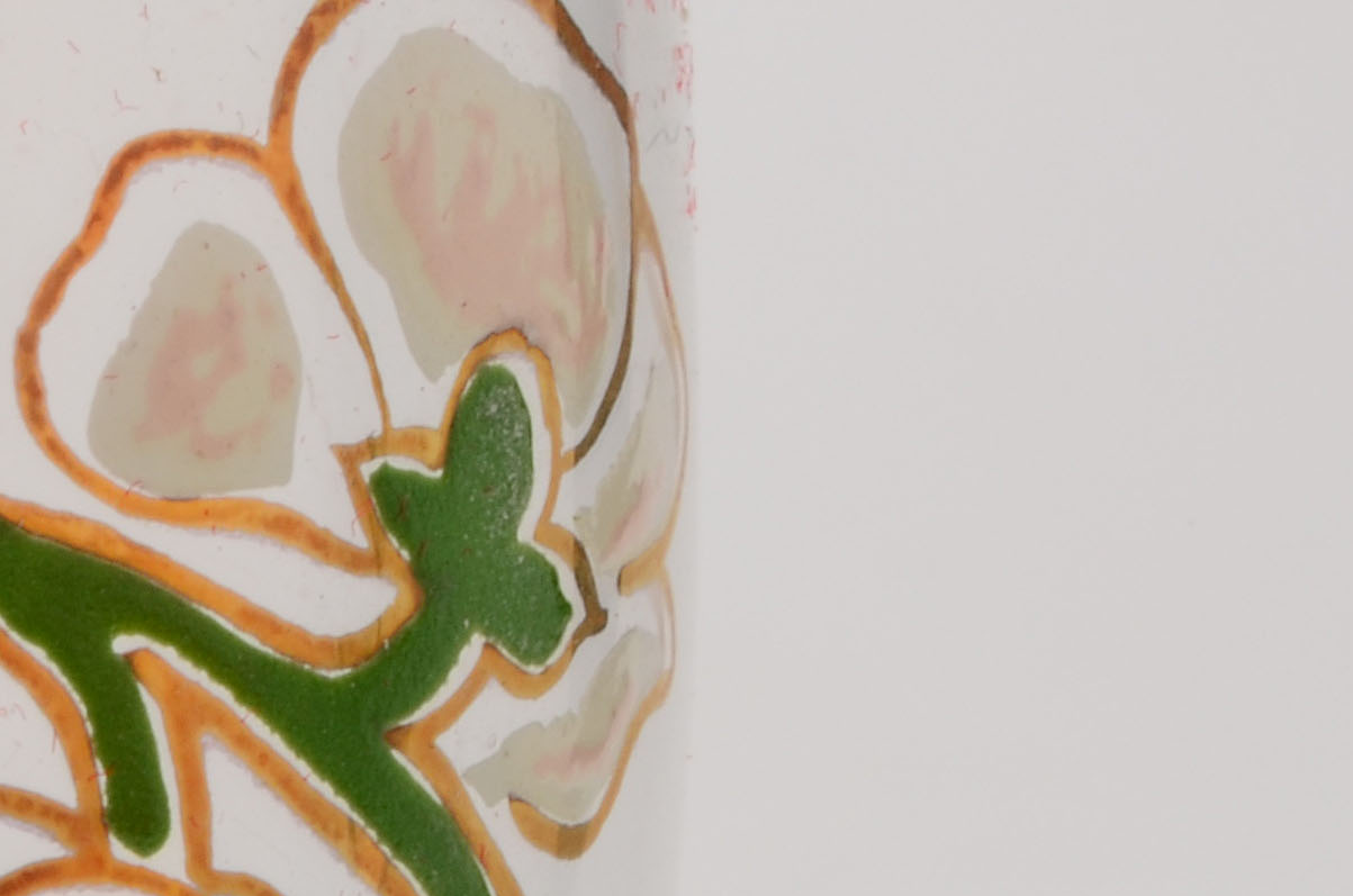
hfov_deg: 6.0
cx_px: -909
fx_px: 12680
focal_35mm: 338
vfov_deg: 4.0
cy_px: 603
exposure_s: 1/160
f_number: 29
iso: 100
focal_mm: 55
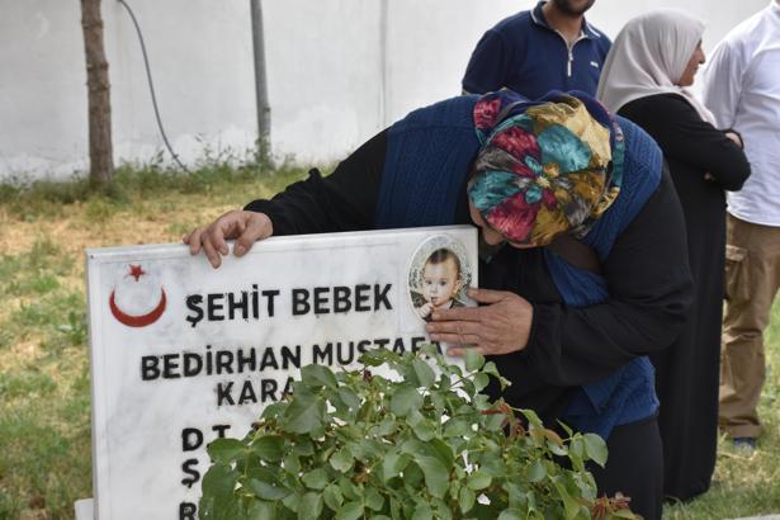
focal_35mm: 63
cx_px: 390
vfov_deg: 21.6
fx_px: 1365
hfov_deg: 31.9
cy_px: 260
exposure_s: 1/500
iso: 360
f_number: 8
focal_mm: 42
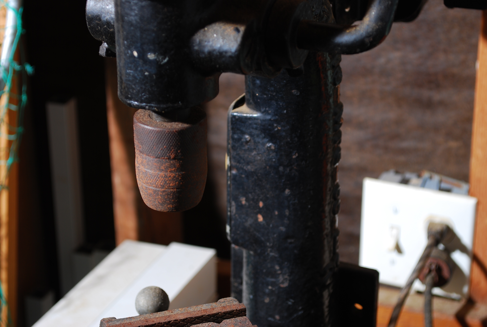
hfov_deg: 24.6
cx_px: 244
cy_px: 164
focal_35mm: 82
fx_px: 1118
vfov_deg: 16.6
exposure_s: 1/160
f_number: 7.1
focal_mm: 55
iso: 100
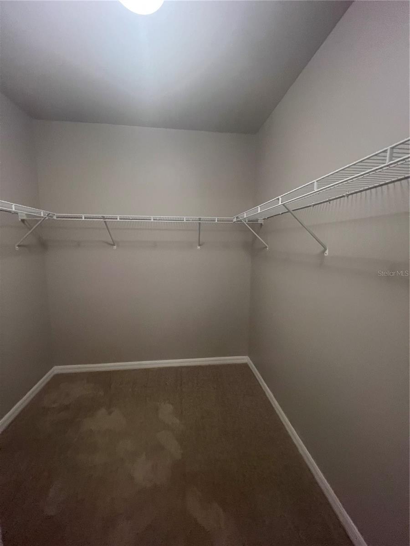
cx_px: 205
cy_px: 273
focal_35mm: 13
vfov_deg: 106.2
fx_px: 205
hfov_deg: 89.9
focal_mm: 1.57
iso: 500
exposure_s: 1/60
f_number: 1.8
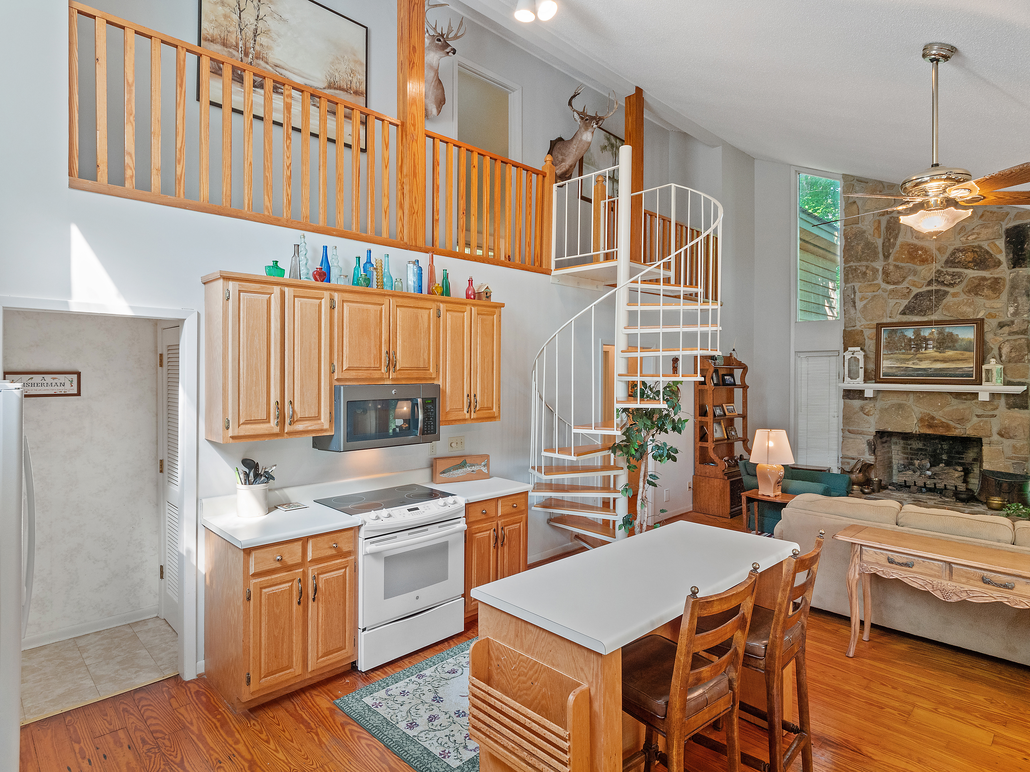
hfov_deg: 87.8
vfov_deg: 71.6
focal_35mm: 18
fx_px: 536
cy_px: 386
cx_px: 515
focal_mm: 9
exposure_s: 1/15
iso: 400
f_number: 5.6
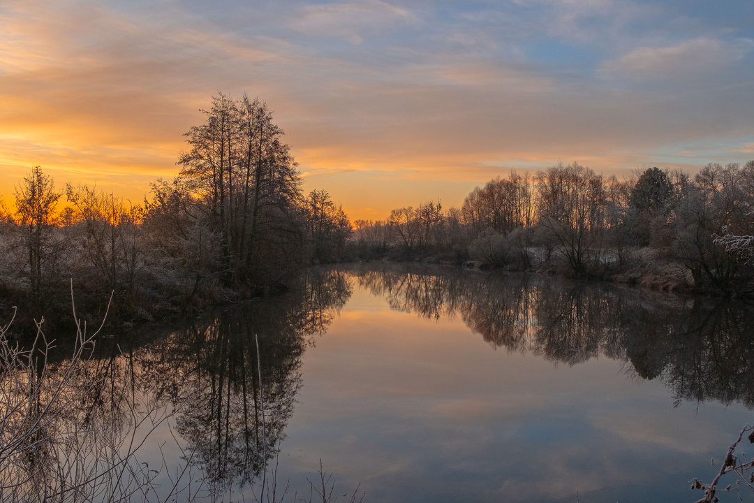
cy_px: 257
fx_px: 733
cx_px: 415
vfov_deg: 37.9
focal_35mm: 35
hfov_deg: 54.3
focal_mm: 18
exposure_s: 1/160
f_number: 8
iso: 200
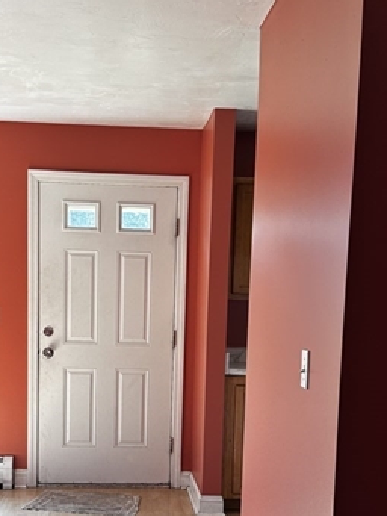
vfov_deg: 34.8
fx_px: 804
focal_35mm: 54
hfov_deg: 27.0
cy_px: 383
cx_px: 171
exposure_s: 1/120
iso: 64
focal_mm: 6.86
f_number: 1.78
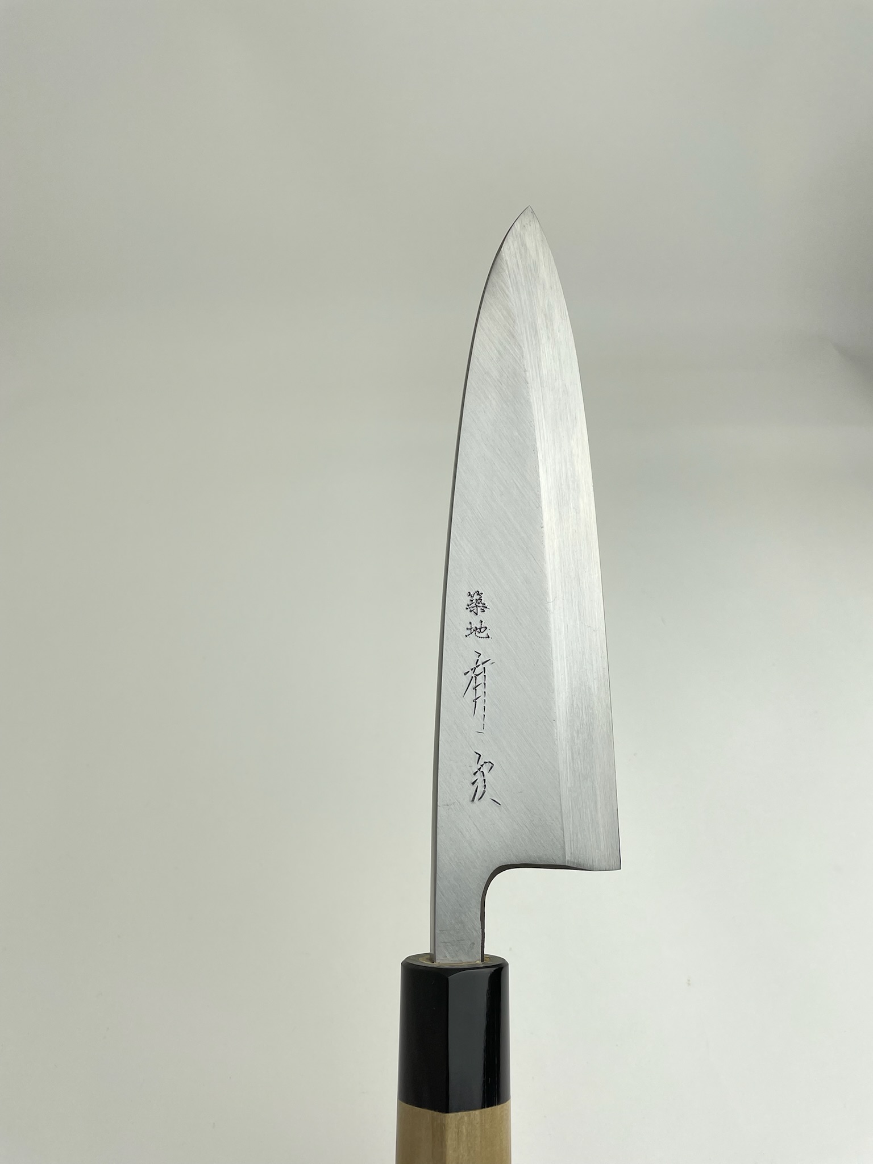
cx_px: 436
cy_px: 582
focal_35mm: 26
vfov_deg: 67.3
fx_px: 874
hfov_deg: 53.1
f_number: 1.6
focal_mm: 4.2
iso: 32
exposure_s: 1/895
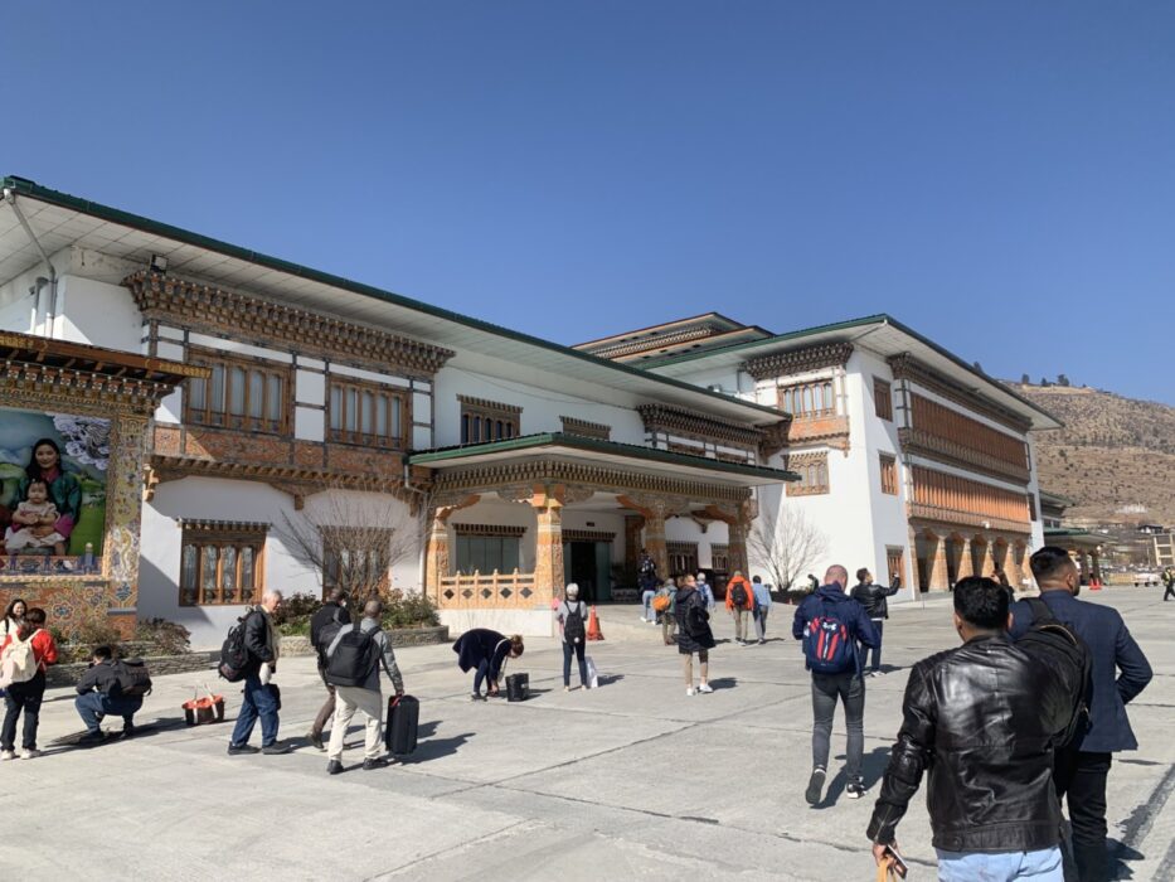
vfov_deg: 53.1
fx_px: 883
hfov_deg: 67.3
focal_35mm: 26
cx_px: 588
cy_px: 441
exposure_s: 1/2545
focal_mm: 4.25
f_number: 1.8
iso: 25
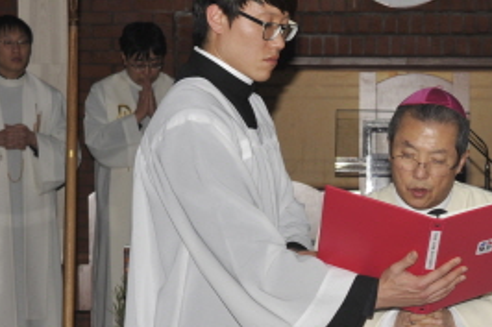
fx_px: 1926
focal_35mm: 141
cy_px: 295
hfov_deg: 14.4
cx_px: 418
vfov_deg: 9.7
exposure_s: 1/60
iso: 200
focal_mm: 52
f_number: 7.1
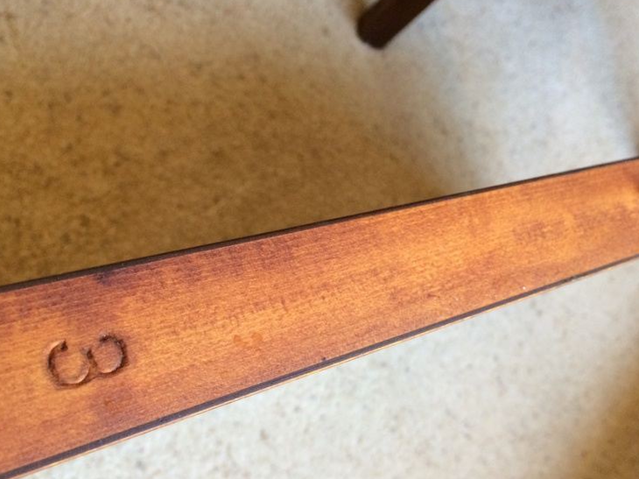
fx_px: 683
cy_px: 286
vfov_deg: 38.5
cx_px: 287
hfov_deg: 50.1
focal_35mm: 37
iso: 125
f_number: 2.2
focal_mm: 4.12
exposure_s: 1/30
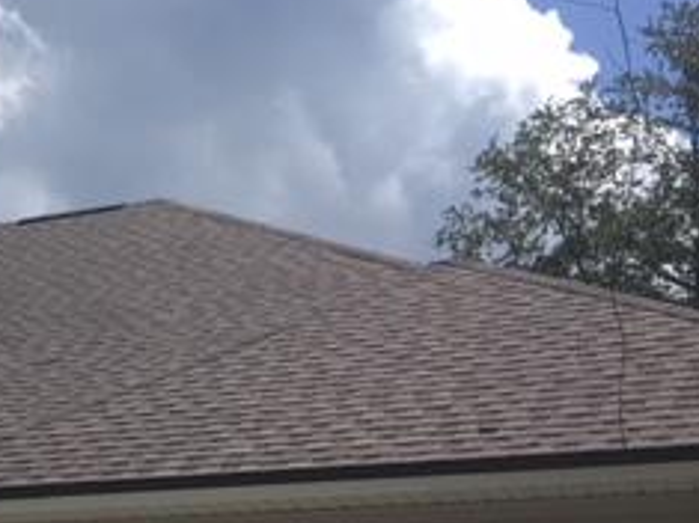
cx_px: -140
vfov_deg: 17.8
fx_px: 1594
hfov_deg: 22.7
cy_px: 618
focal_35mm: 79
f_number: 2.2
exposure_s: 1/1972
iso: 25
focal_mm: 4.15
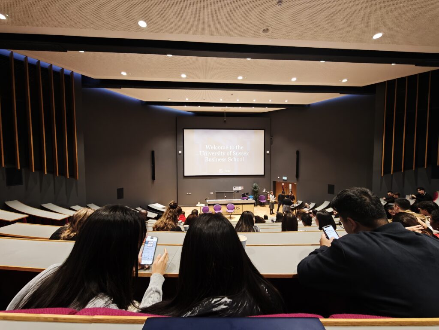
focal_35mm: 14
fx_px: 178
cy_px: 165
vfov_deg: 85.7
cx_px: 220
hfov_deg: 102.1
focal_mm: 2.13
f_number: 2.2
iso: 1000
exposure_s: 1/60
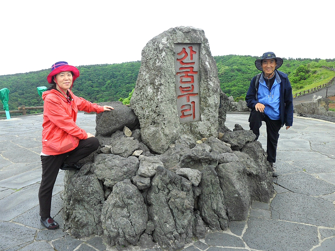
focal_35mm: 27
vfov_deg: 51.3
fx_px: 261
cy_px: 126
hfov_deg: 65.3
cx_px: 168
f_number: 3.5
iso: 80
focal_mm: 4.9
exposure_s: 1/500
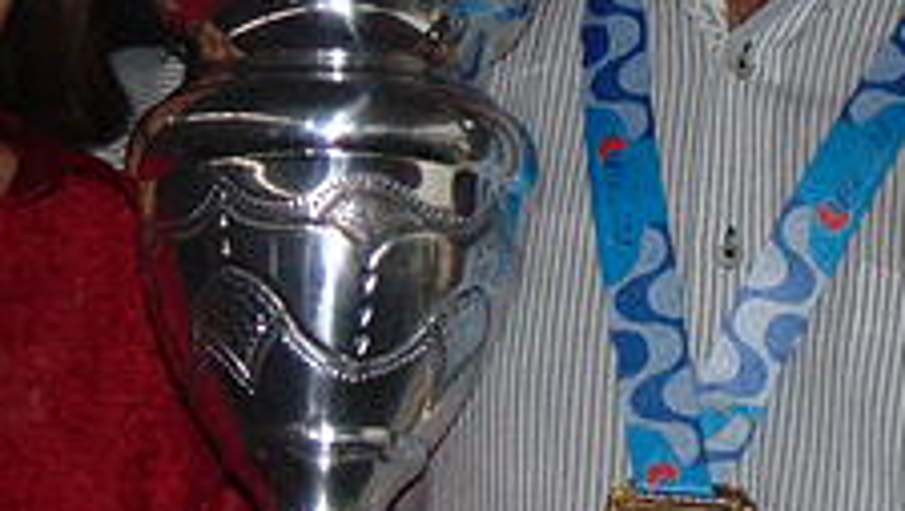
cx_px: 853
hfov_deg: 10.8
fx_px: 4731
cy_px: 101
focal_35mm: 197
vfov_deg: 6.2
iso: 200
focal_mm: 7.6
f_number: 3.3
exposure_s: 1/60
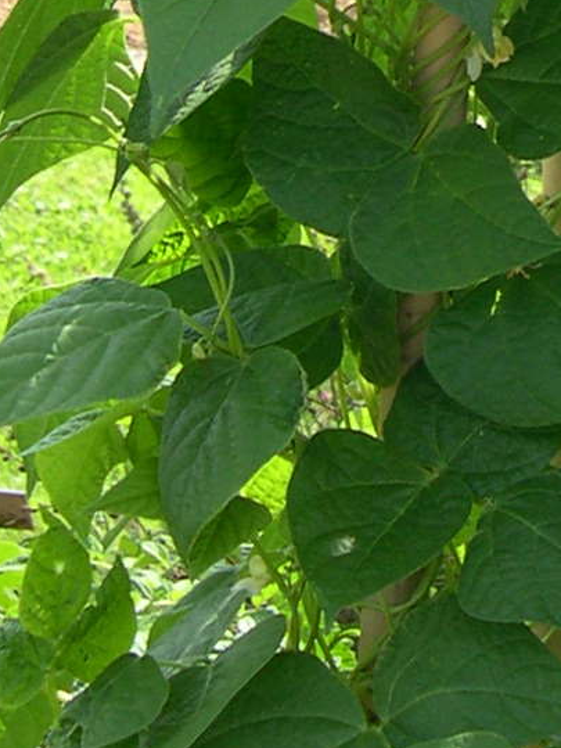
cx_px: 688
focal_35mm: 160
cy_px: -374
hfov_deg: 9.2
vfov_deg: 11.8
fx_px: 3457
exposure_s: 1/261
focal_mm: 8
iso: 100
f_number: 2.8
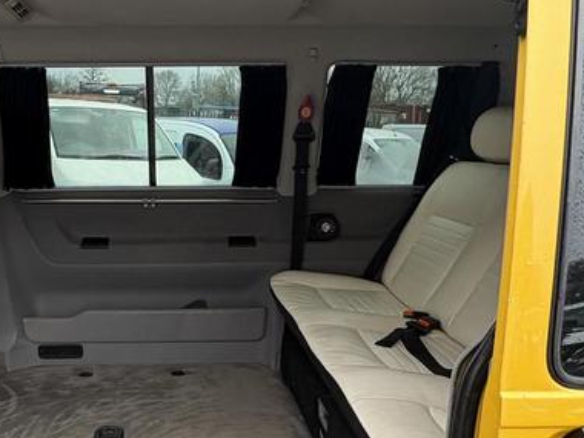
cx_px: 175
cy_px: 315
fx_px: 557
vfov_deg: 42.0
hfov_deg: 53.8
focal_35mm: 33
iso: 100
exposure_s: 1/107
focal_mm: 2.22
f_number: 2.2
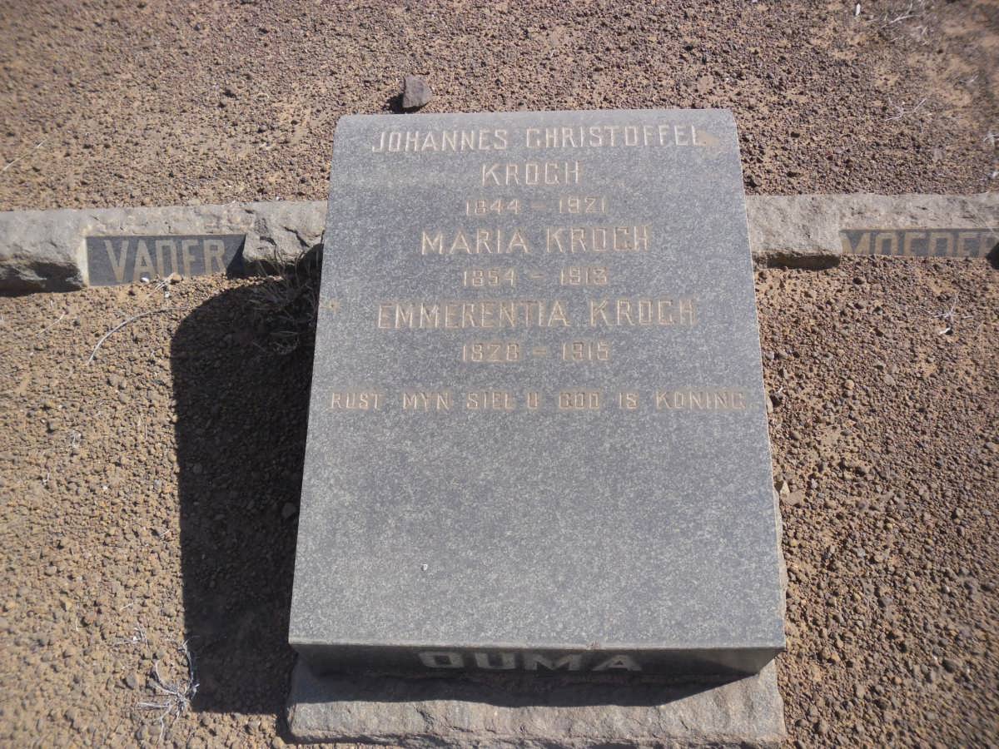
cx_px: 500
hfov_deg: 65.3
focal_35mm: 27
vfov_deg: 51.4
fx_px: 779
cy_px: 374
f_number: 3.5
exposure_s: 1/824
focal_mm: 4.9
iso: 80
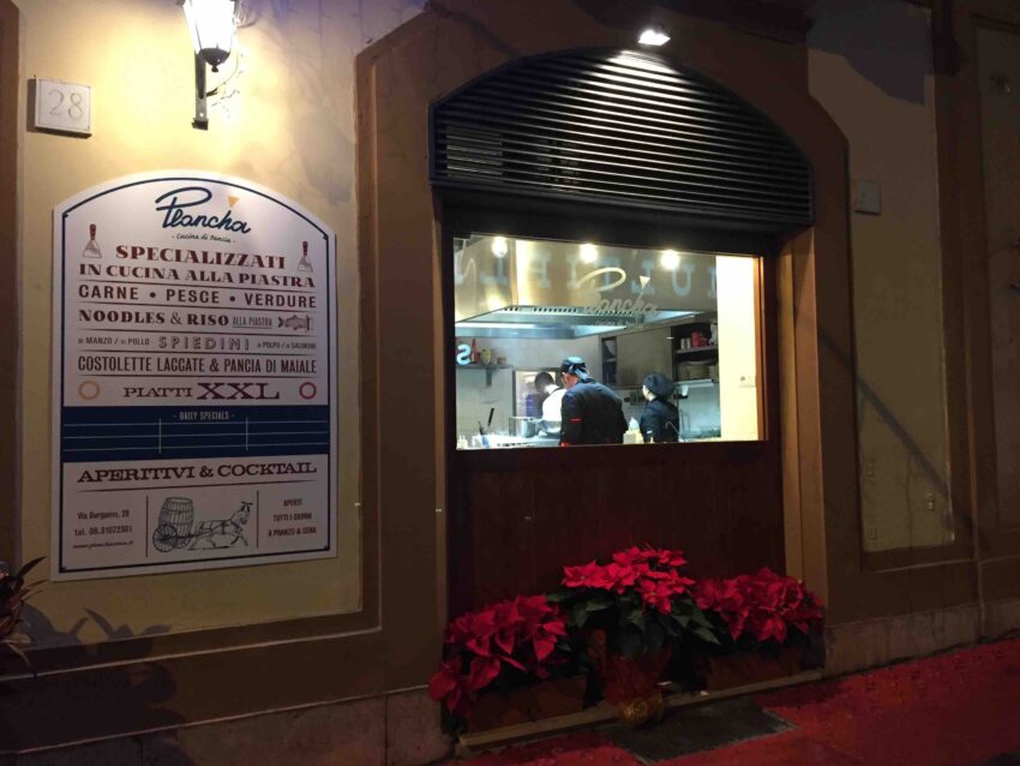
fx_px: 855
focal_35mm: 29
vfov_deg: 48.2
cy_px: 383
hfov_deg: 61.6
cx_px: 510
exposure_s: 1/33
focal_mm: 4.15
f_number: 2.2
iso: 320
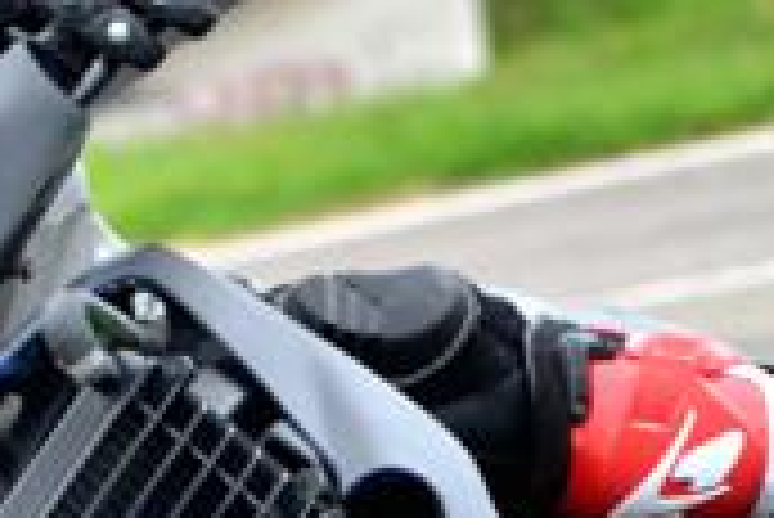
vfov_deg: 1.4
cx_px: 441
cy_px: 599
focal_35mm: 1018
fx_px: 21899
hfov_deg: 2.0
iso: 400
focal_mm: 125
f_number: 4.8
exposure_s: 1/1250
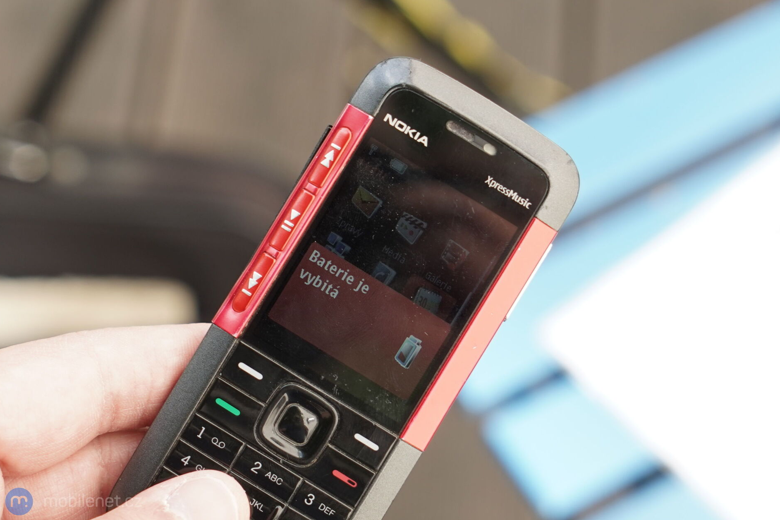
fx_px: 1213
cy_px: 261
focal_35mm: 56
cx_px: 392
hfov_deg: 35.6
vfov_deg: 24.2
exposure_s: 1/200
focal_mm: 55
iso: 250
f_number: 5
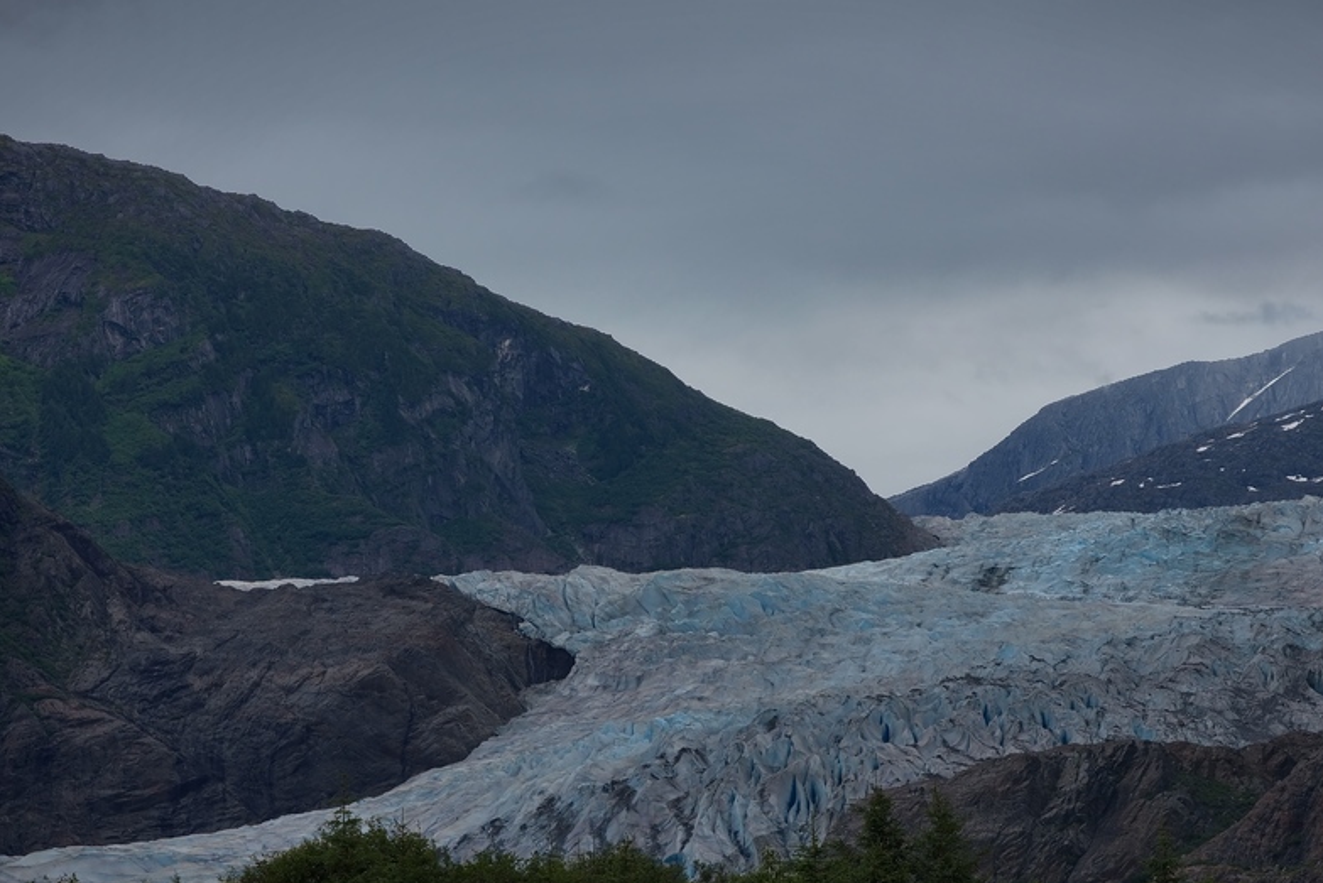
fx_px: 4927
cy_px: 522
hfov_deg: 15.3
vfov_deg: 10.2
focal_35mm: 134
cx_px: 781
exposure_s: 1/400
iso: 100
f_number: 10
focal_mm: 82
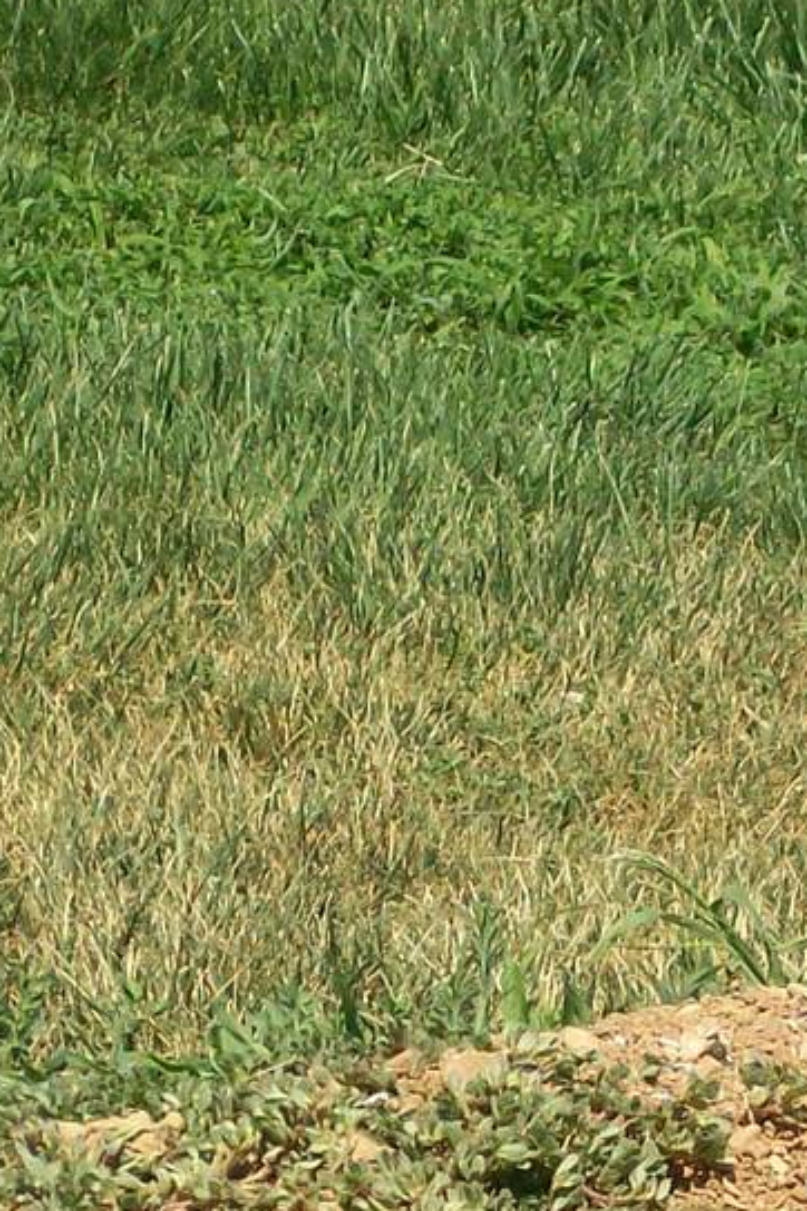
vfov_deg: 6.2
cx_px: 1054
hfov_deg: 4.1
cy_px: 1169
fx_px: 11129
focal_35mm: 331
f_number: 4.8
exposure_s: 1/869
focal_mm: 18
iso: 80
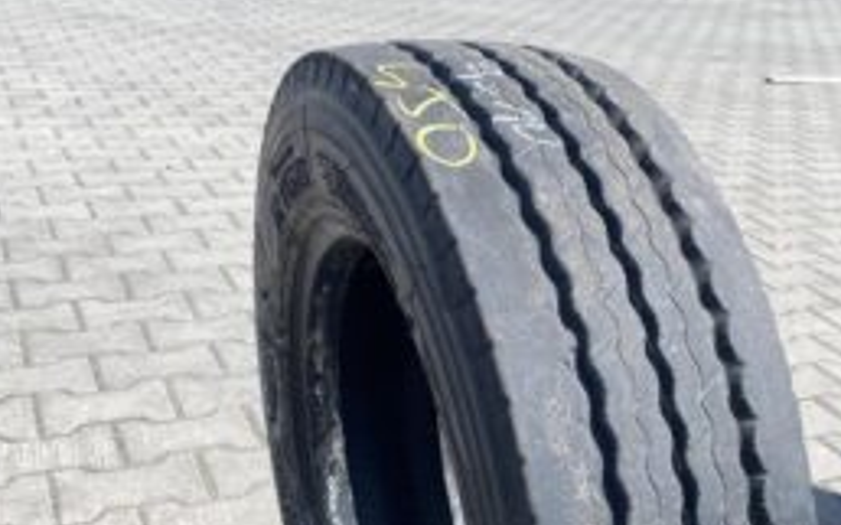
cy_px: 501
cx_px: 658
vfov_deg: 26.7
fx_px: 1054
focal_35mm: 46
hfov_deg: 41.8
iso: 32
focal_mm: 4.25
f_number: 1.8
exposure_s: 1/1522
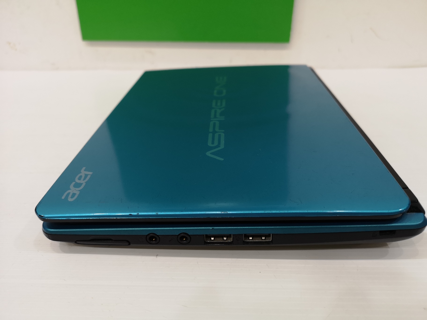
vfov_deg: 51.4
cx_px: 214
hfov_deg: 65.3
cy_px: 160
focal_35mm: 27
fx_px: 333
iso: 160
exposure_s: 1/60
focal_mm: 3.95
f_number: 1.8
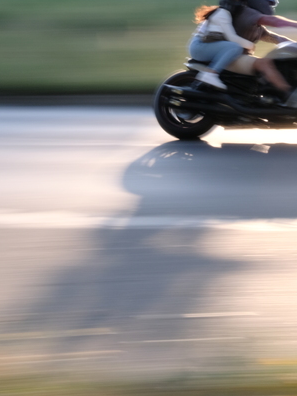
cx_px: 271
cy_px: 58
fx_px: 1167
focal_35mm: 102
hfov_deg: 14.4
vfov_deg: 19.0
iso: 320
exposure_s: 1/10
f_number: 16
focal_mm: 27
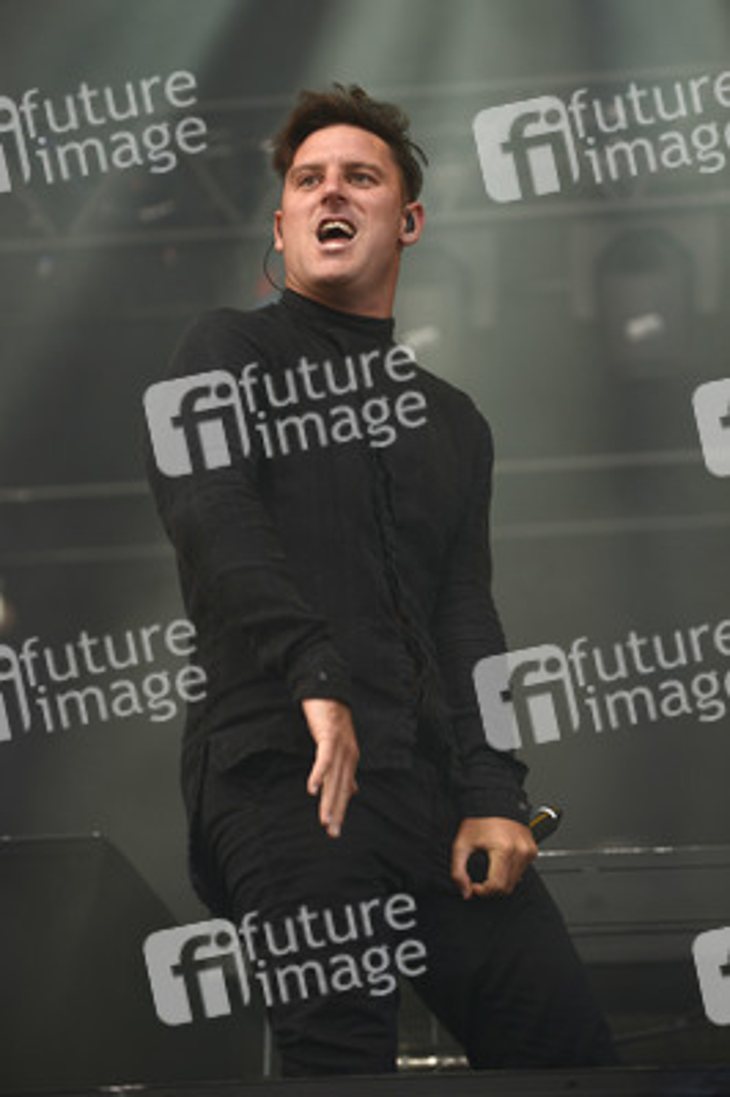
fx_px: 4570
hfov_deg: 9.1
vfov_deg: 13.7
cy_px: 548
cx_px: 365
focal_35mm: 150
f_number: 3.2
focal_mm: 150
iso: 320
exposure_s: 1/320
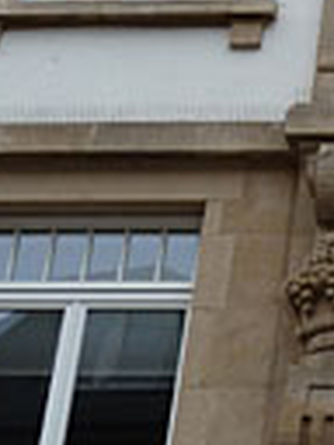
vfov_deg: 11.1
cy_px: -177
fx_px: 2226
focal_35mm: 173
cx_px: 682
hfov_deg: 8.1
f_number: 4
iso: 80
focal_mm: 6.1
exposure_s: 1/250
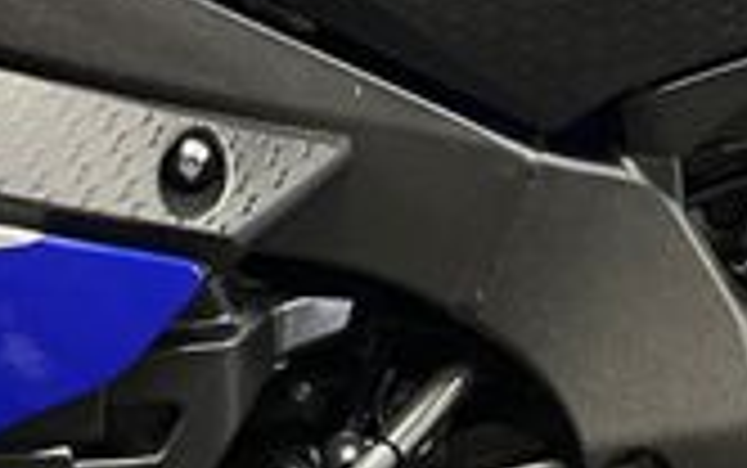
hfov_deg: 19.6
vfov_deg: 12.3
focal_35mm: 106
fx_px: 2159
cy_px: 333
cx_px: 405
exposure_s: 1/33
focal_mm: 5.1
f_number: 1.6
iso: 500
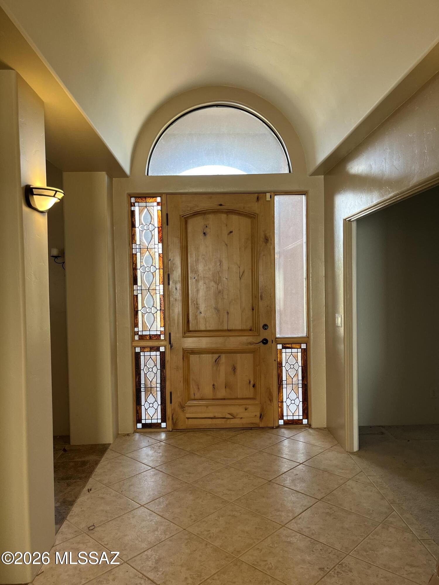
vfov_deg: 67.3
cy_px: 292
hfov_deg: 53.1
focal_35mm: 26
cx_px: 220
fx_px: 440
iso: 100
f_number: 1.6
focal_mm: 5.1
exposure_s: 1/121
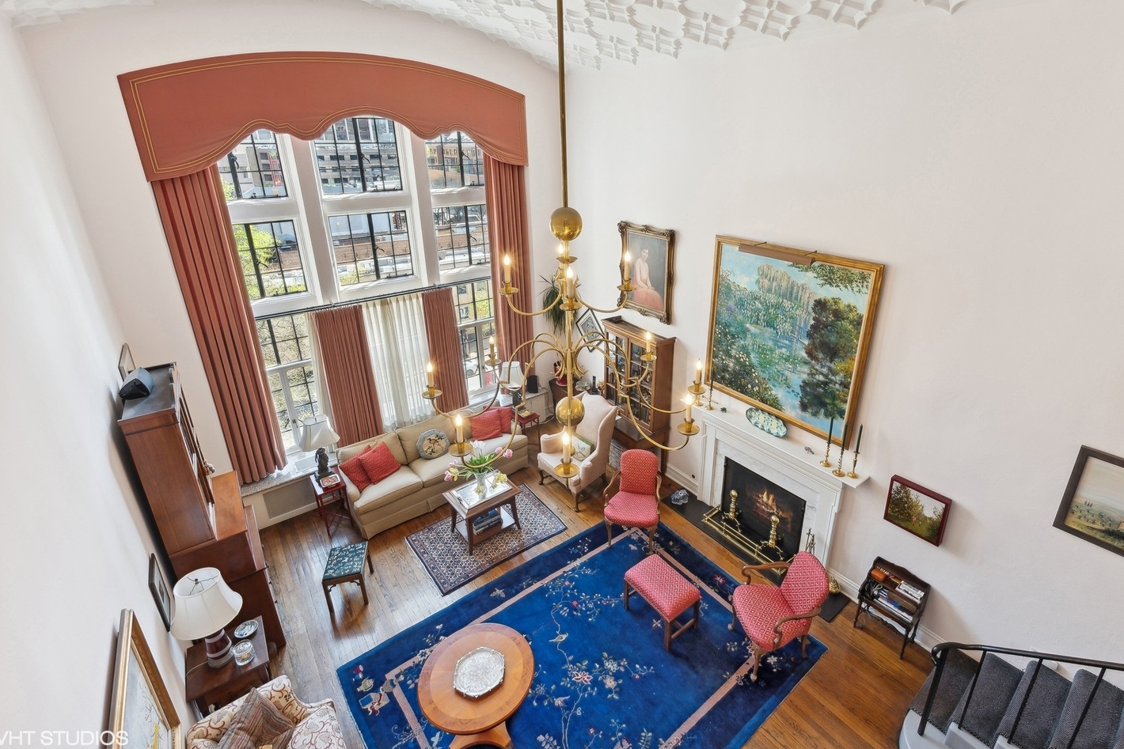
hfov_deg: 96.5
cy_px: 328
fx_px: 500
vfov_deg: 73.5
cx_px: 606
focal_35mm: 16
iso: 100
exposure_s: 1/10
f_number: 10
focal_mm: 14
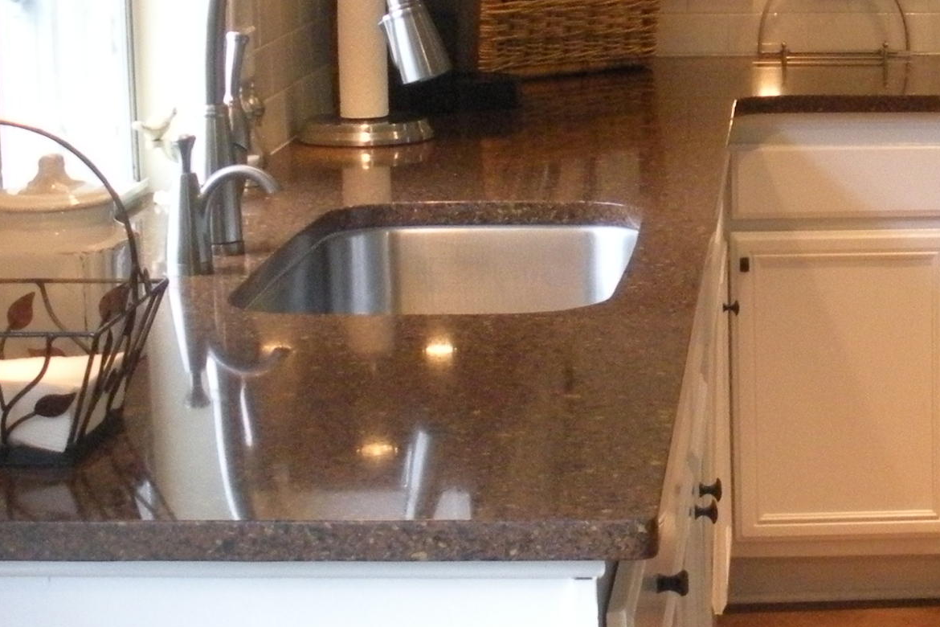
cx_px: 1100
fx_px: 2506
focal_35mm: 96
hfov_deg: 20.0
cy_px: 203
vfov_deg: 14.2
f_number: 3.5
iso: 400
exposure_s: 1/33.7
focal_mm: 6.3
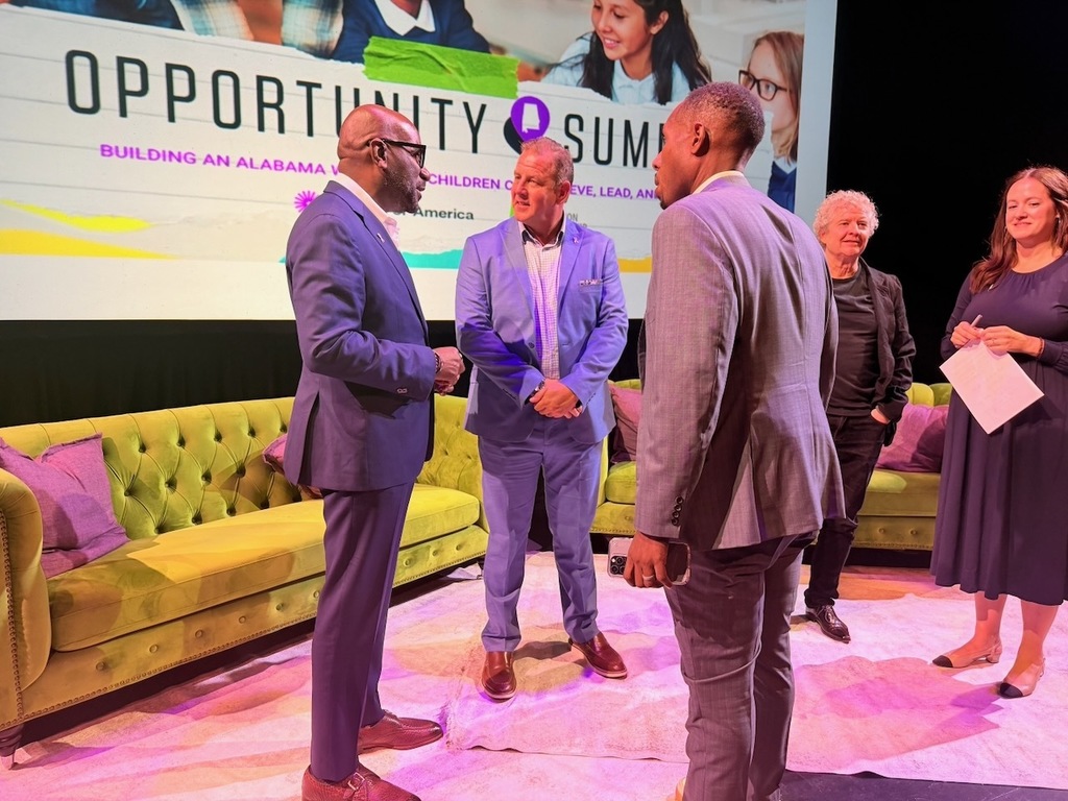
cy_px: 400
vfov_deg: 56.8
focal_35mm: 24
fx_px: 740
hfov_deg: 71.6
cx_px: 534
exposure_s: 1/60
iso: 160
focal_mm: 6.76
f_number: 1.78
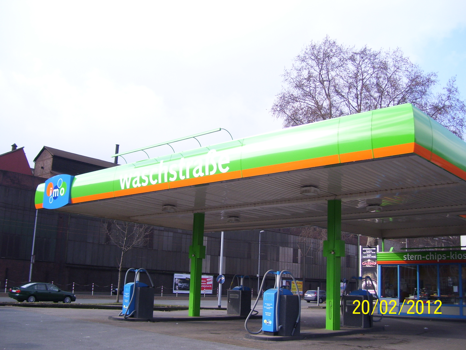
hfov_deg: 50.1
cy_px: 175
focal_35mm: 37
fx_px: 498
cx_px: 233
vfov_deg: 38.7
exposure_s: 1/750
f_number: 2.7
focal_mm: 6
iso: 80
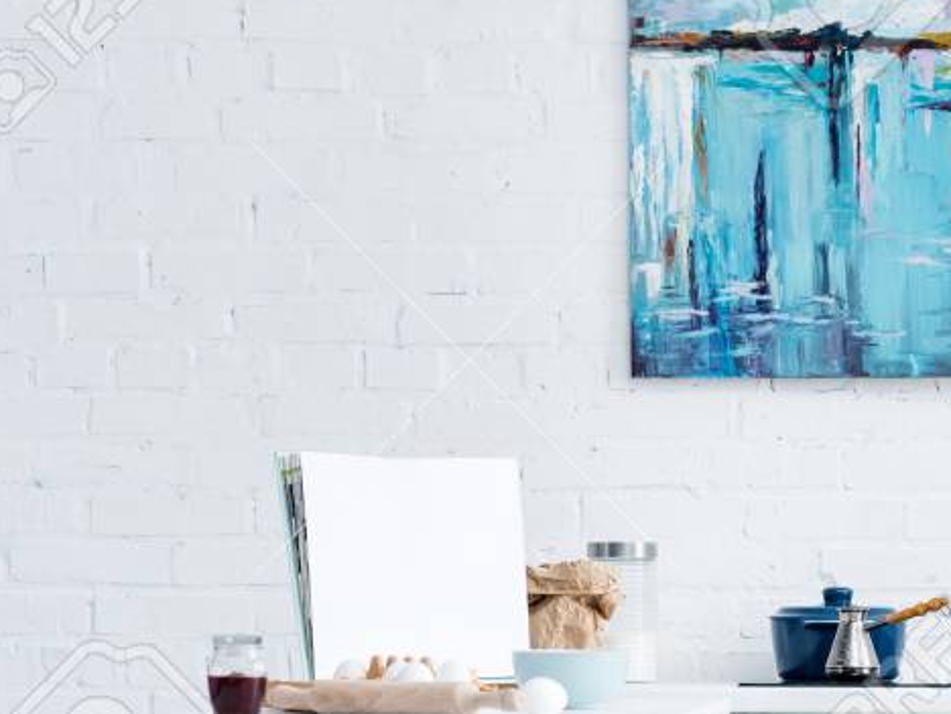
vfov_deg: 7.9
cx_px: 1215
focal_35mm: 187
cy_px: 666
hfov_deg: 10.4
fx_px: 5137
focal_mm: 70
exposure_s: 1/250
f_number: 4
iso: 100
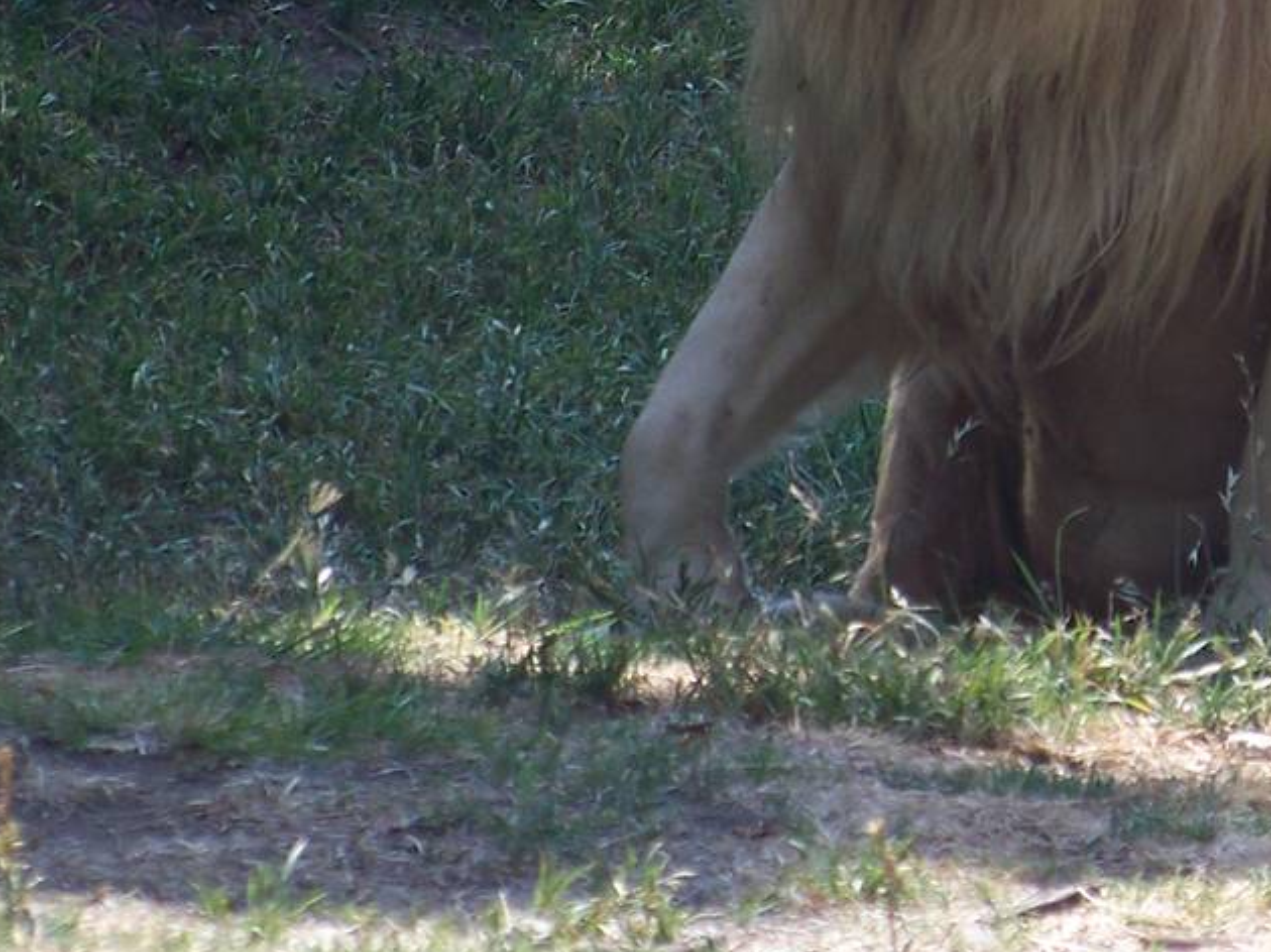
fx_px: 25362
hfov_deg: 2.9
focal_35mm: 691
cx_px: 1249
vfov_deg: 2.1
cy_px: -182
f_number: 4
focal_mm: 44.5
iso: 64
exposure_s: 1/250
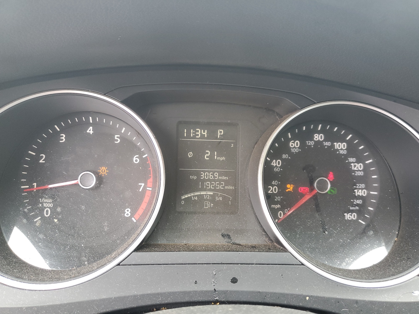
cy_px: 157
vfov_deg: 53.1
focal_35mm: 26
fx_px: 315
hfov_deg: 67.3
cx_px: 210
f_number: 1.5
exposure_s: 1/120
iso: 85
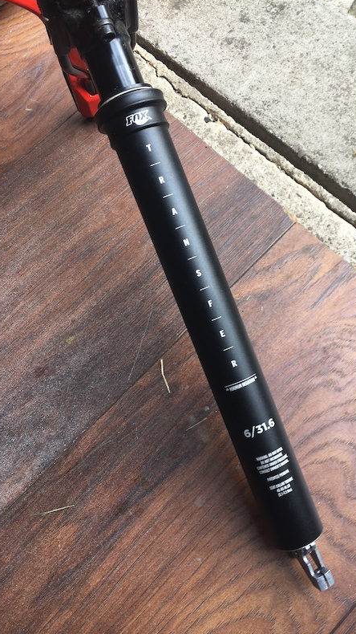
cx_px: 209
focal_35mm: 32
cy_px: 314
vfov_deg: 61.0
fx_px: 537
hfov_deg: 36.6
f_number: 2.2
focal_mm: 4.15
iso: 25
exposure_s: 1/50
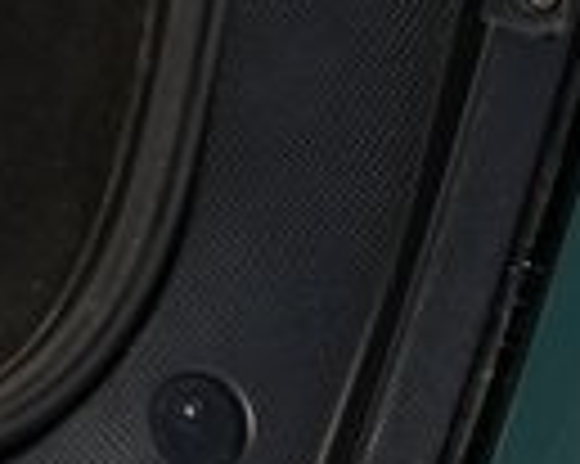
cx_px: -1412
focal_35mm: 209
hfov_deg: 7.6
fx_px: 3585
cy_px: 83
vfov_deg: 7.4
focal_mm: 28
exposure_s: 1/100
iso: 2000
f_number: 8
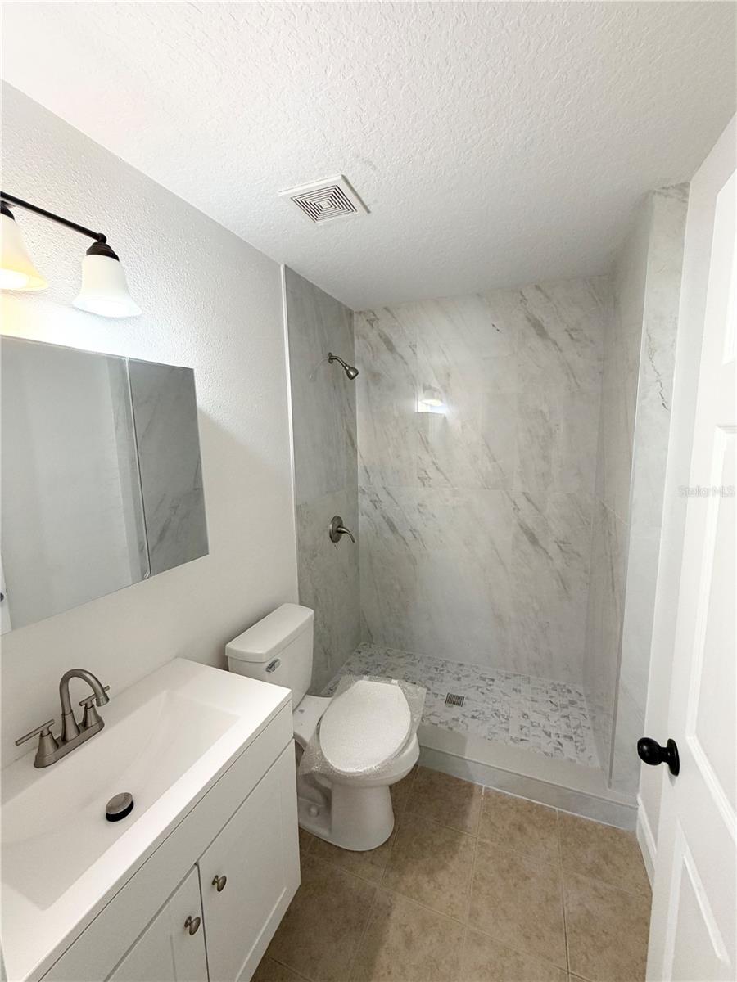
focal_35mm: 14
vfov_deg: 102.1
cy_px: 491
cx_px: 368
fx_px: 397
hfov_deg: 85.7
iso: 250
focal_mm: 2.22
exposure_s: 1/120
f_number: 2.2
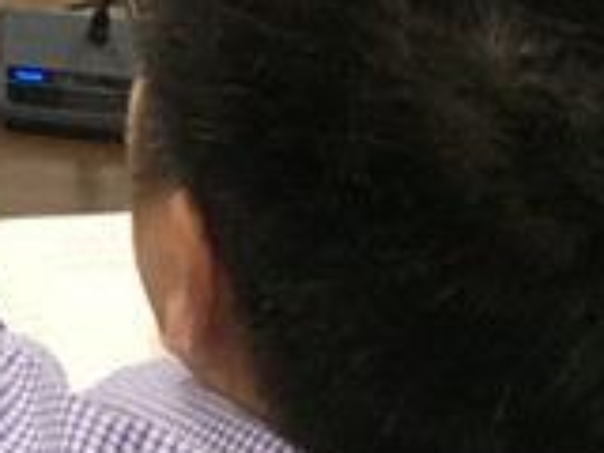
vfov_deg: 12.9
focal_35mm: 109
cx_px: -487
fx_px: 1902
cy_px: -215
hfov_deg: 15.5
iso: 50
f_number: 2.2
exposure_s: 1/33
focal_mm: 4.15
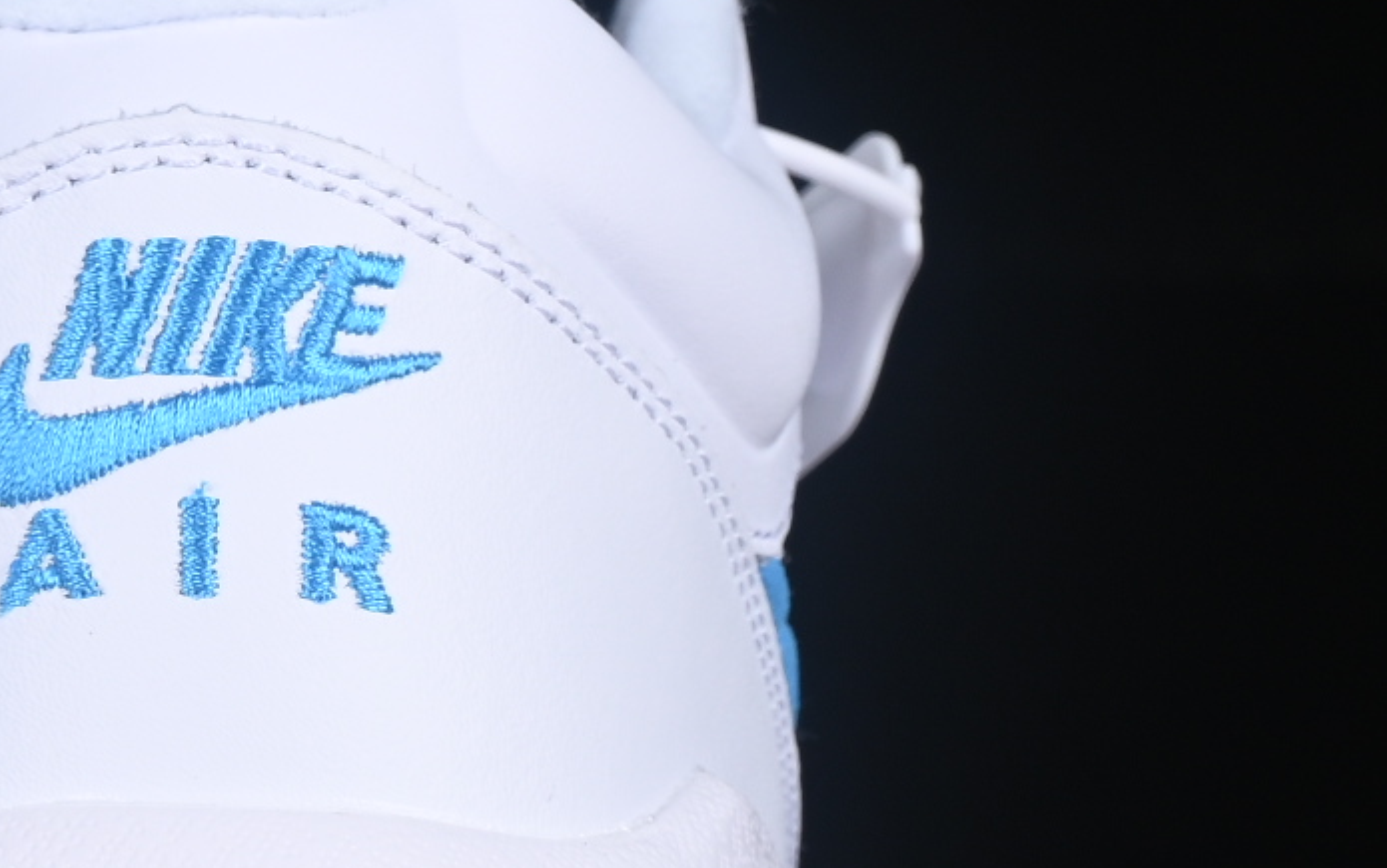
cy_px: 273
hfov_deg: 6.8
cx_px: -375
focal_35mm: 306
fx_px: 11572
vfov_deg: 4.3
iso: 160
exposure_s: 1/100
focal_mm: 50
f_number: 8
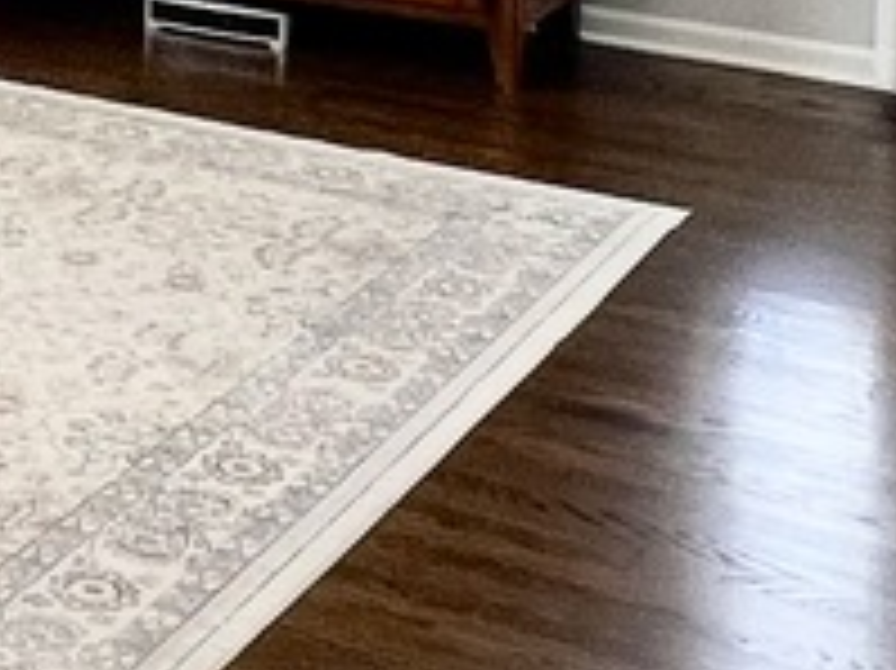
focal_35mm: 94
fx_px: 2432
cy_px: -481
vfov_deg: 14.2
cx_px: -351
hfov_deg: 18.9
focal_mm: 1.57
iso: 50
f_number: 1.8
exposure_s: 1/120
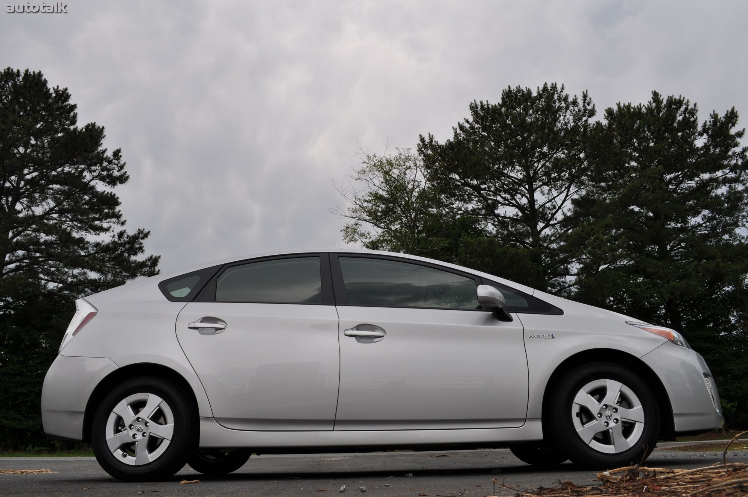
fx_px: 560
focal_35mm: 27
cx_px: 374
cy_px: 248
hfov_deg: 67.4
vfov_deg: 47.8
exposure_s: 1/200
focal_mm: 18
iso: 200
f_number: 10
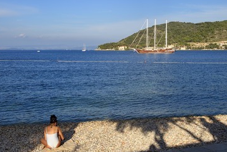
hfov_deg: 38.2
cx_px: 113
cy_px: 71
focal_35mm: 52
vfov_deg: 26.0
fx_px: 328
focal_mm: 45
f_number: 8
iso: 200
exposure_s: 1/800
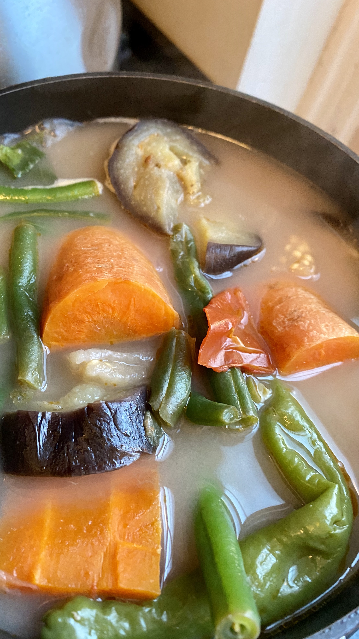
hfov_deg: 39.7
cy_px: 323
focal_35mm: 29
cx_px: 118
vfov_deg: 66.1
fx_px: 491
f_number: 1.8
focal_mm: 4.25
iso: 400
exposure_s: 1/40
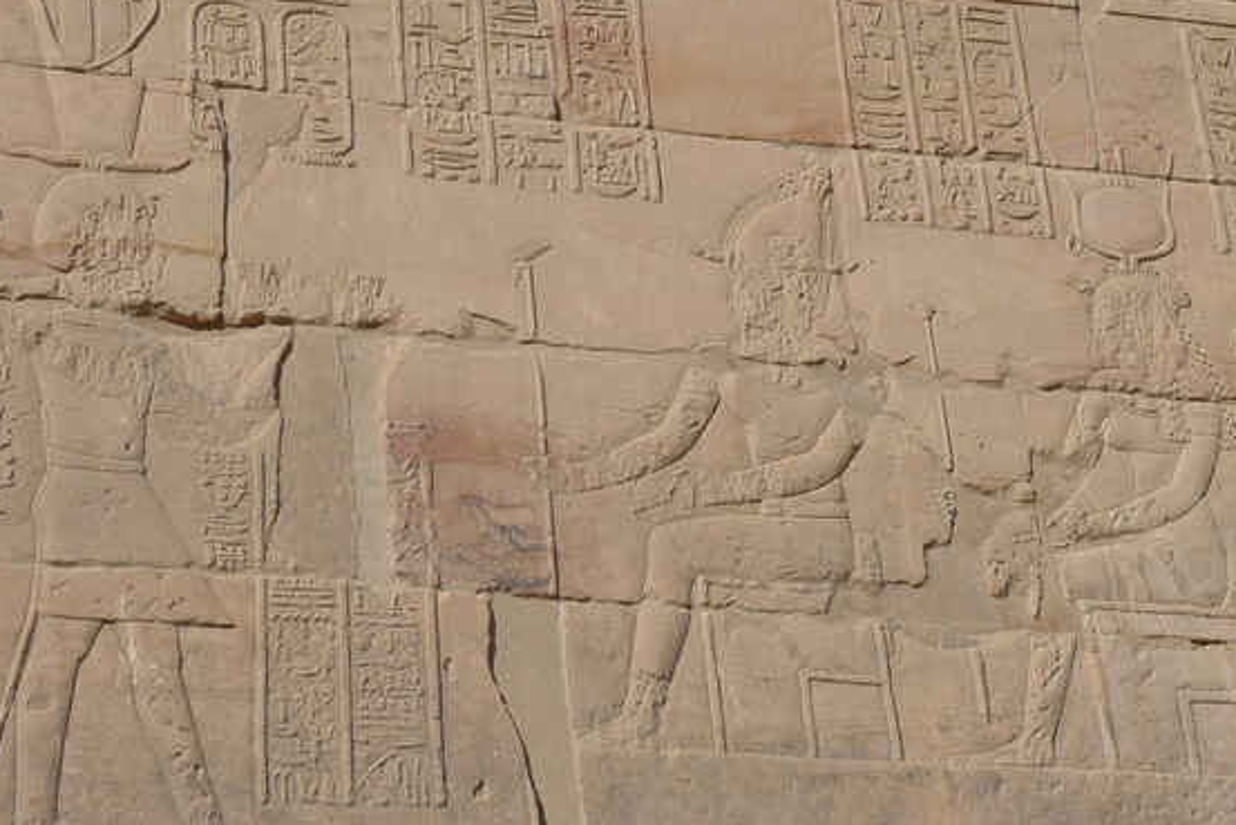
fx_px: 3125
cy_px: 400
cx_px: 564
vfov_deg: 15.0
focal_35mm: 91
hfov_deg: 22.4
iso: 80
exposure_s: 1/1600
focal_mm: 13.7
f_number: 3.5
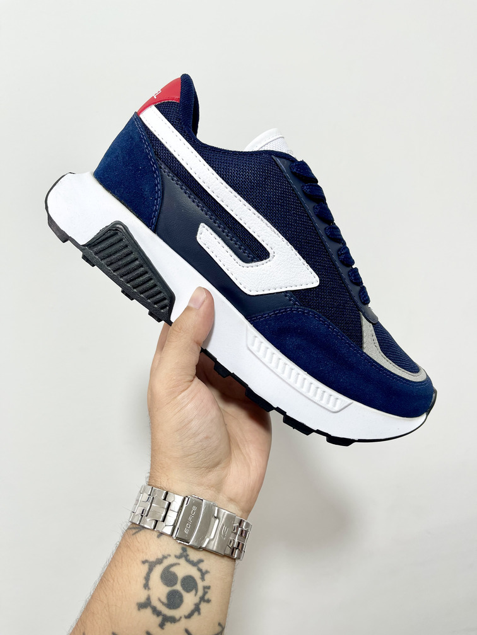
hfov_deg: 54.9
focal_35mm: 25
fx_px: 459
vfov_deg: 69.4
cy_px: 318
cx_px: 238
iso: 64
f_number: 1.6
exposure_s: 1/120
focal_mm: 5.1
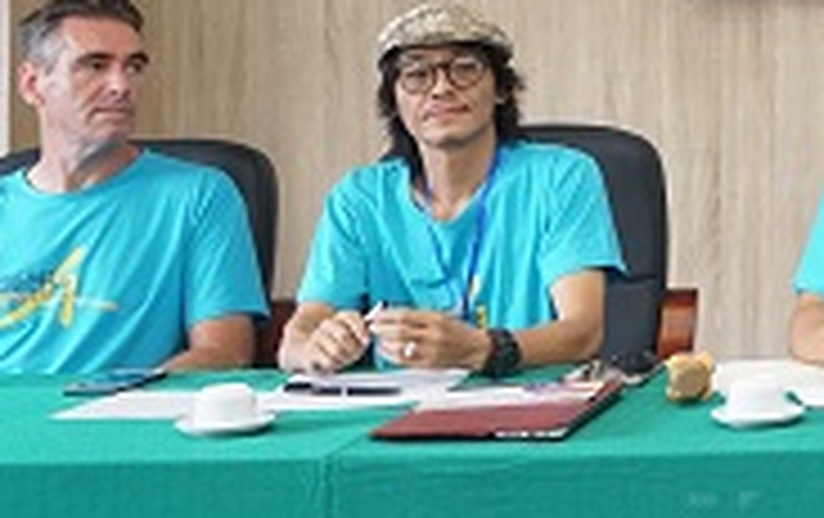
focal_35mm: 100
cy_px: -122
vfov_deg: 12.8
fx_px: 2249
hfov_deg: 18.6
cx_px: 1198
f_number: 3.5
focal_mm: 30
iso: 1250
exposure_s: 1/125
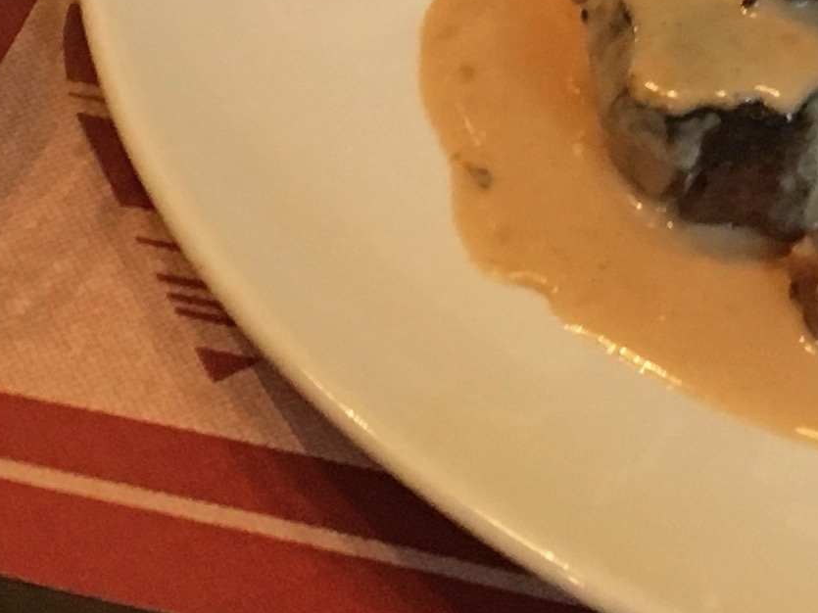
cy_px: -397
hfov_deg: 14.1
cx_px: 525
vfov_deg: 10.1
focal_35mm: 140
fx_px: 3308
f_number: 2.2
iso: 160
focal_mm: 4.15
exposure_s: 1/33
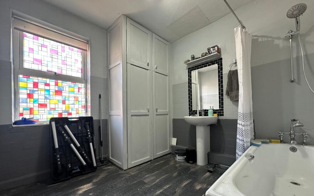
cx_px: 158
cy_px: 112
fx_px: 128
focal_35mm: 15
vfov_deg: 74.4
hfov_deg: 101.5
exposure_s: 1/100
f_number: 2.2
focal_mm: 2.22
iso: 160
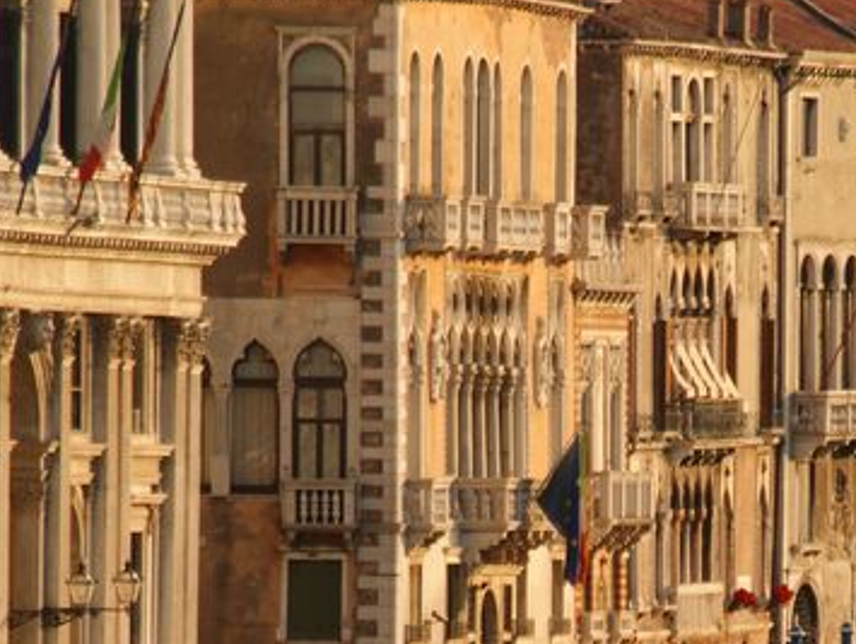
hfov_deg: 3.4
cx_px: 699
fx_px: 14456
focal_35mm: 584
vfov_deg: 2.5
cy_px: 662
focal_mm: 120
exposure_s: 1/250
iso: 100
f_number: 6.3
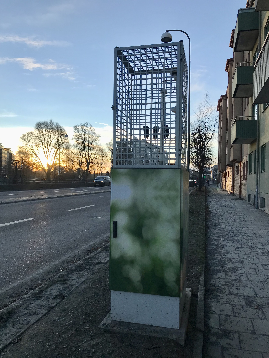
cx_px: 134
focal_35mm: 28
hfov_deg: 49.7
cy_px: 179
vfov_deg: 63.4
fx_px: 290
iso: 20
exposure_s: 1/894
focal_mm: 3.99
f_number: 1.8
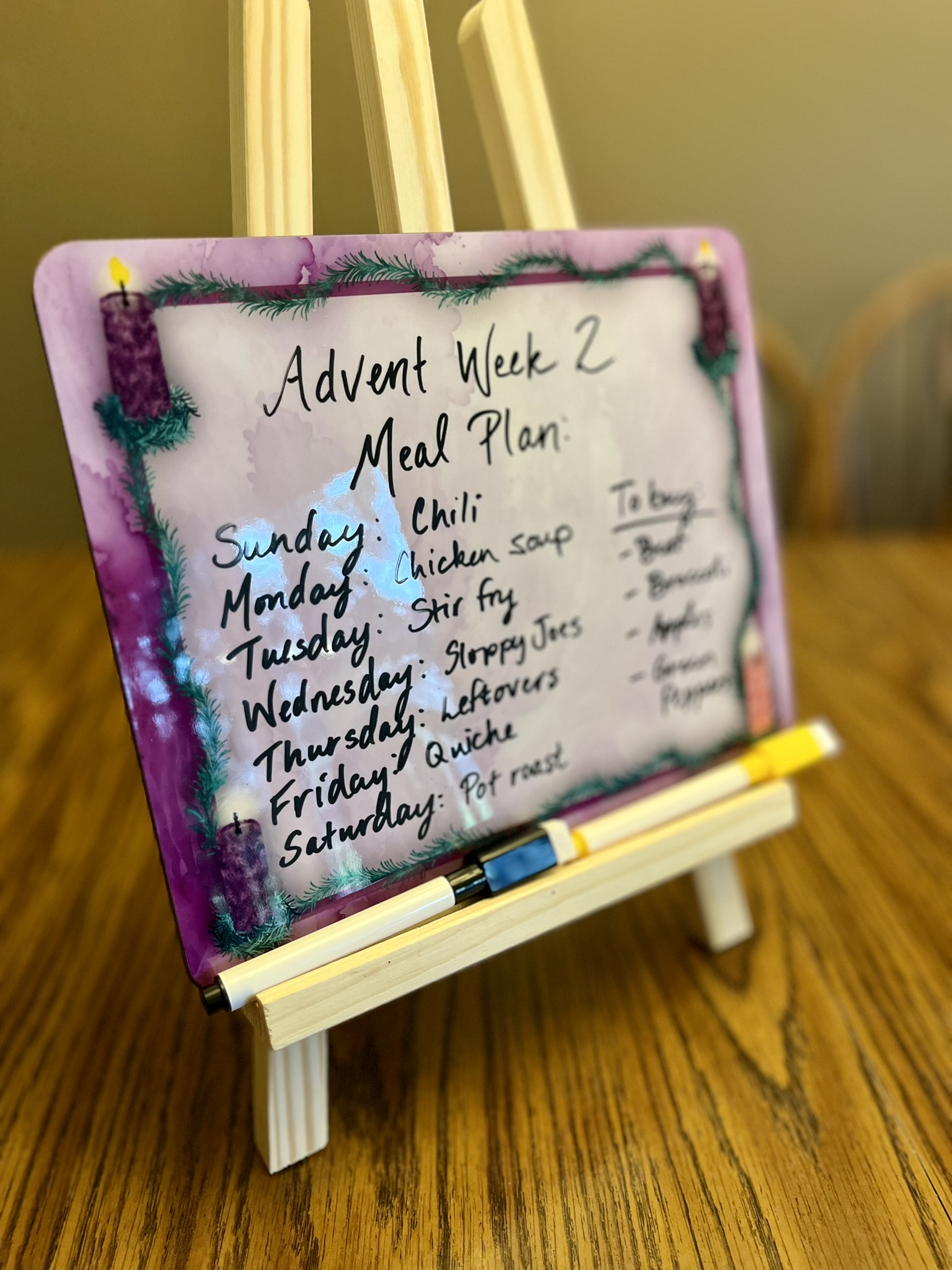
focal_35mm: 26
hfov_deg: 53.1
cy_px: 635
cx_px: 476
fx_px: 953
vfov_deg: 67.3
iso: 250
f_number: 1.6
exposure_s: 1/60
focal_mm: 5.1
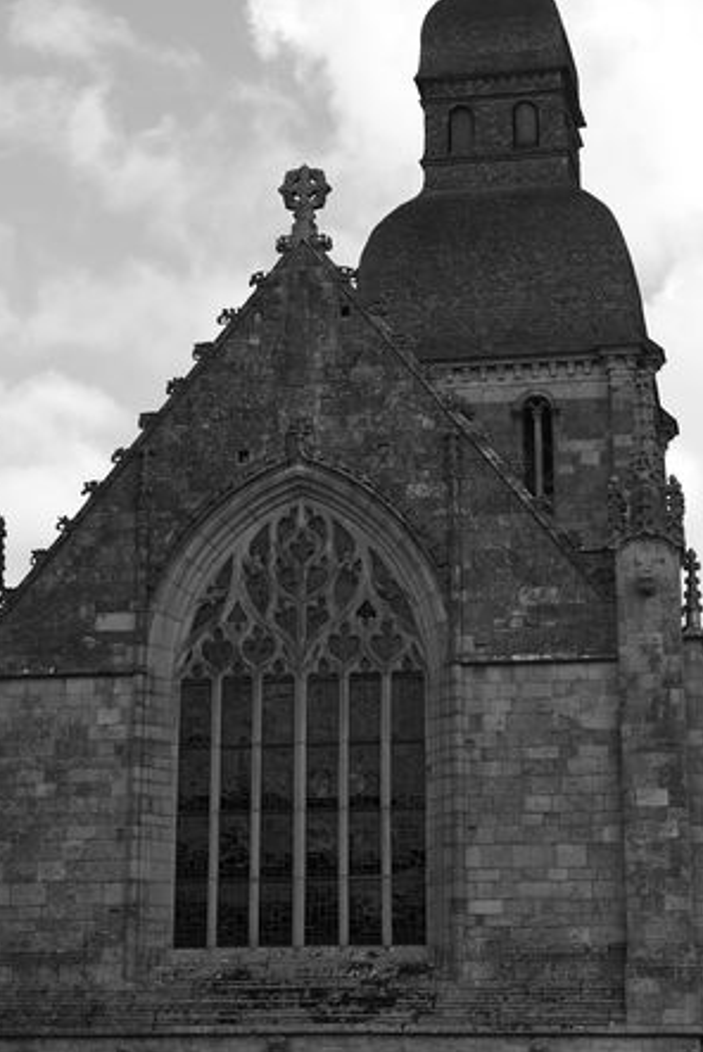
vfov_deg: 25.3
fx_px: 2310
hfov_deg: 17.3
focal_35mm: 79
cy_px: 256
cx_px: 251
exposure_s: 1/8000
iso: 640
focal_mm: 50
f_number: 4
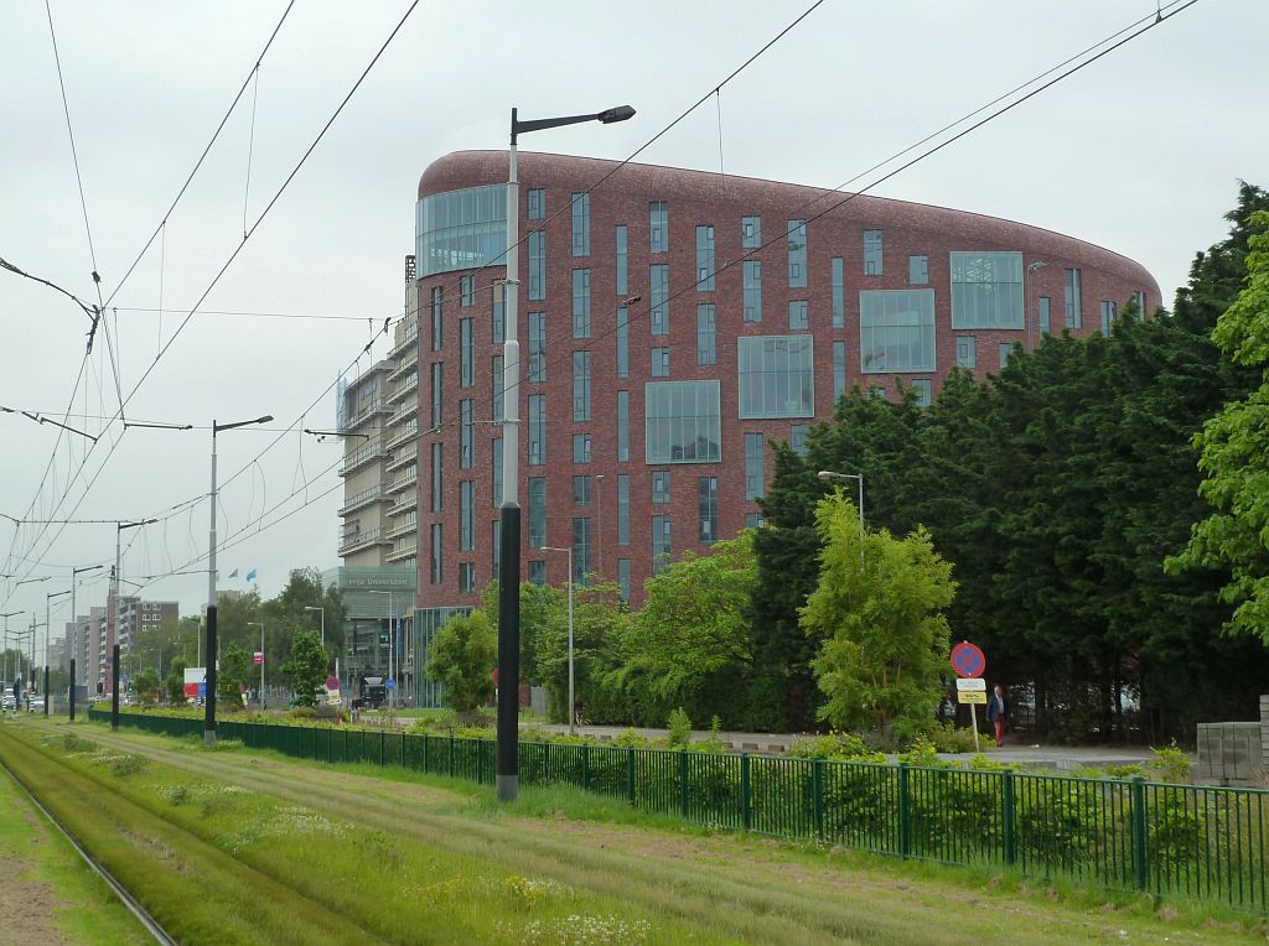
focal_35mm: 55
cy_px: 473
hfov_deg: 35.0
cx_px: 634
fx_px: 2012
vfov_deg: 26.5
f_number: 3.9
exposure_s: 1/100
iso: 125
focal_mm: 9.1
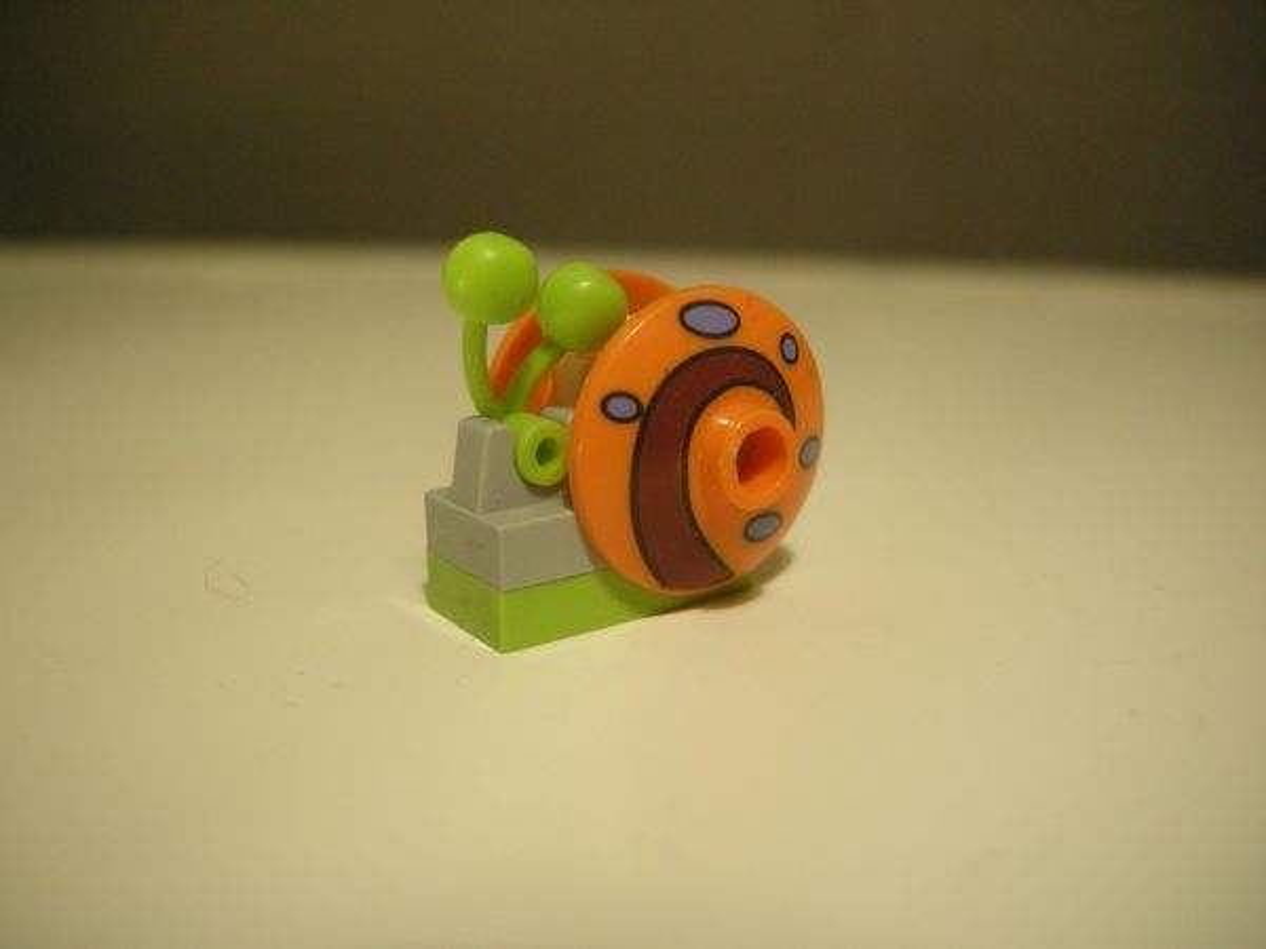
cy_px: 474
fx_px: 1317
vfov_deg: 39.7
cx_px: 633
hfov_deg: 51.4
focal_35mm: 36
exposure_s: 1/60
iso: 335
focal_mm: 7.5
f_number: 2.7
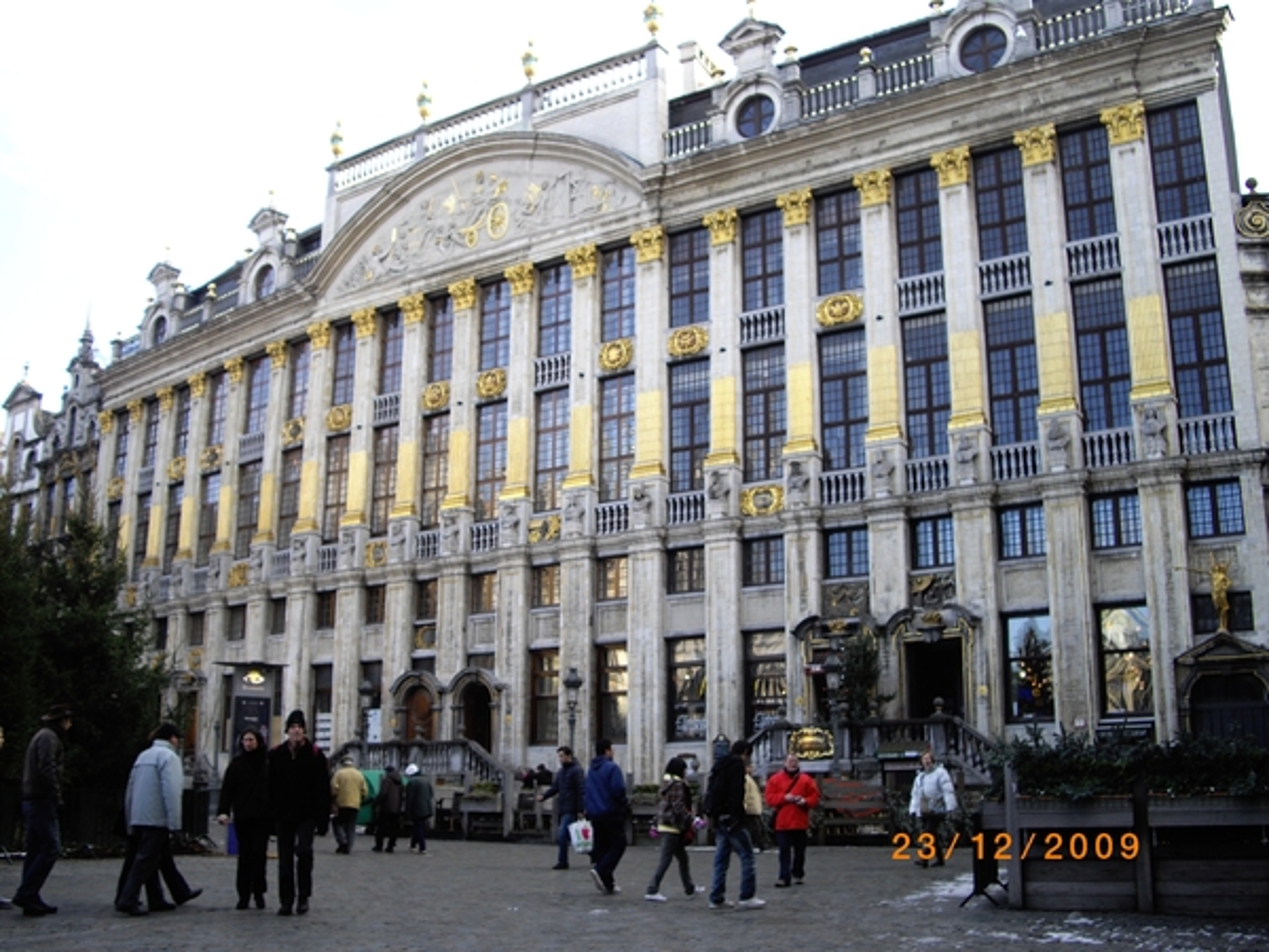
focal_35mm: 38
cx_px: 634
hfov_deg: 49.0
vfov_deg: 37.7
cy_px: 476
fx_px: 1393
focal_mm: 7.9
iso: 64
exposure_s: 1/125
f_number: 2.8
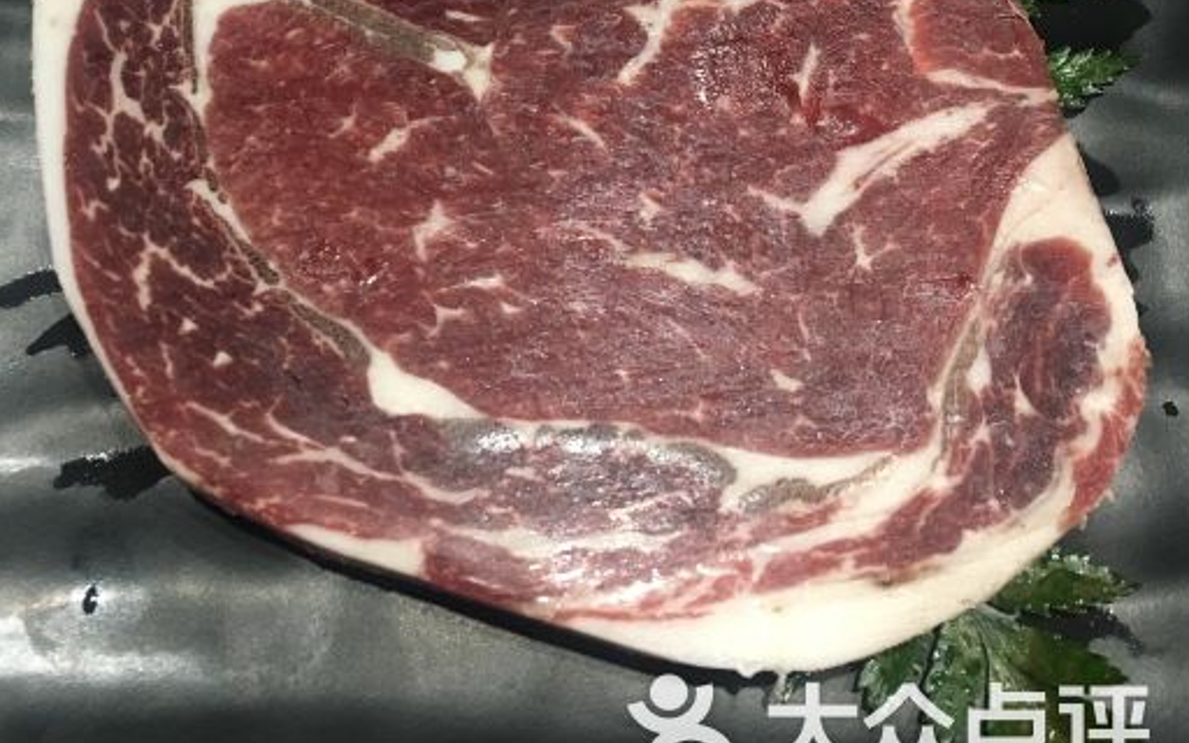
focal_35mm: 42
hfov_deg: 47.2
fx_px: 1361
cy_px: 37
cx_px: 600
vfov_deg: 29.0
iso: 160
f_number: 2.2
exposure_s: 1/33
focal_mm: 4.15
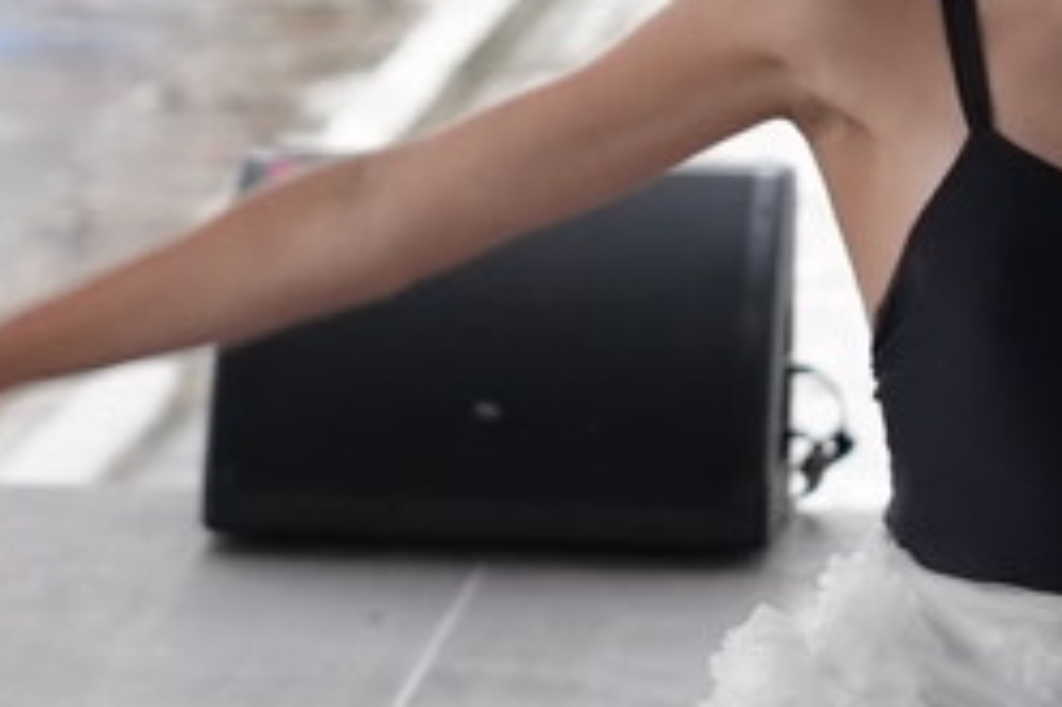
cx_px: -535
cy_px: -424
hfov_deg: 4.5
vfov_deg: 3.0
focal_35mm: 457
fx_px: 13472
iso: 400
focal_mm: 70
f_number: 2.8
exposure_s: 1/250
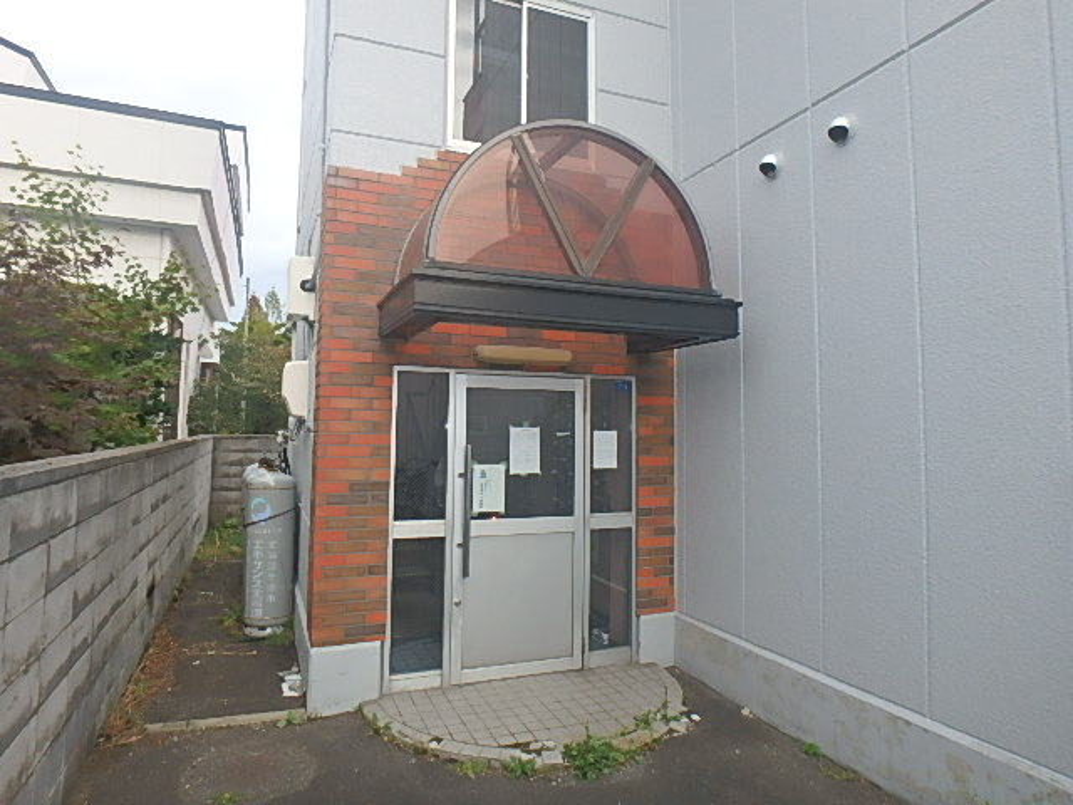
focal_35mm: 21
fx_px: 651
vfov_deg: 63.4
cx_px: 536
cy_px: 402
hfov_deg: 79.0
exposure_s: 1/400
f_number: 3.5
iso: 125
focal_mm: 3.7
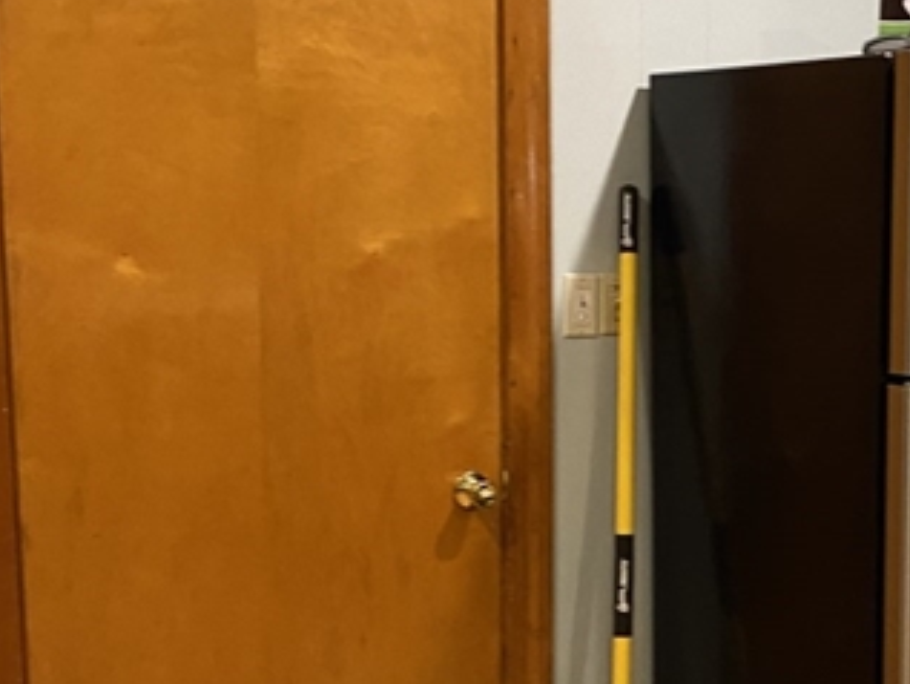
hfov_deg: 29.9
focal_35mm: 63
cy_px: 483
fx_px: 1657
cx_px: 749
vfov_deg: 23.1
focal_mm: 4.25
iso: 400
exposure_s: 1/40
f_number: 1.8
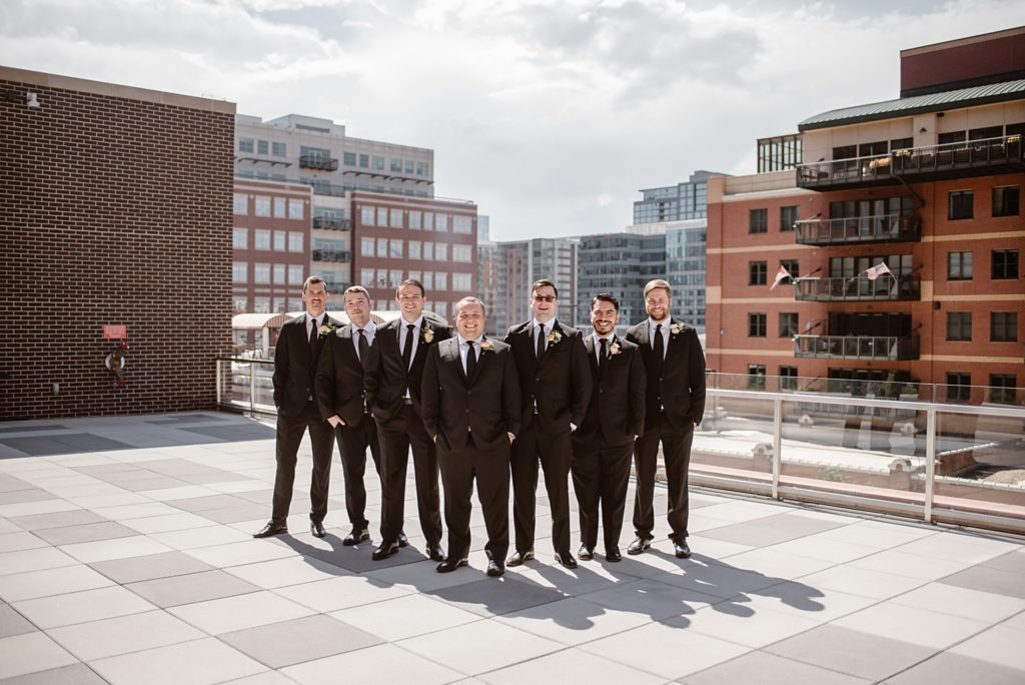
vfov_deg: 37.9
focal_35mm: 35
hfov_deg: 54.4
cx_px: 512
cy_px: 342
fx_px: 997
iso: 200
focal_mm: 35
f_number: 2.2
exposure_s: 1/4000
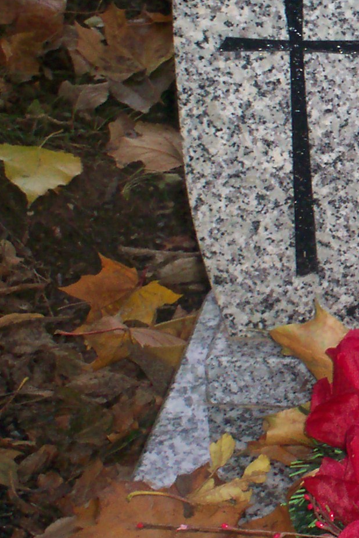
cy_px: 142
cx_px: 520
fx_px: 1556
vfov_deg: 19.5
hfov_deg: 12.6
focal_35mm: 104
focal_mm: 6
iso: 140
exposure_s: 1/60
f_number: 4.5
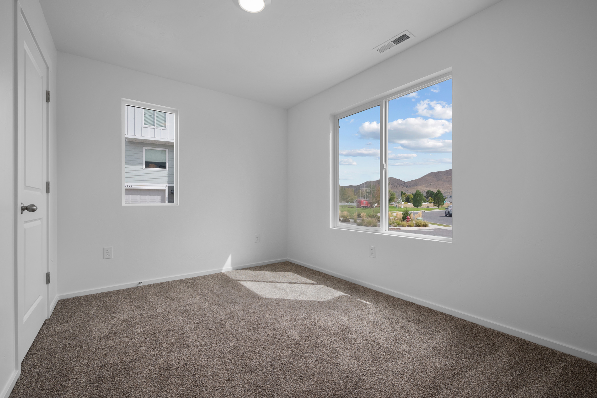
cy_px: 199
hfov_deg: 98.5
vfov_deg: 75.6
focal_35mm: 16
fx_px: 257
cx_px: 298
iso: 500
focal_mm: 15.5
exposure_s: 1/20
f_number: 8
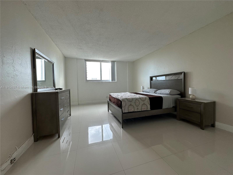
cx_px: 116
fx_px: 94
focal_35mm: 14
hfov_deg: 102.1
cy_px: 88
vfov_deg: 85.7
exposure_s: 1/120
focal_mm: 2.22
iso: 160
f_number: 2.2
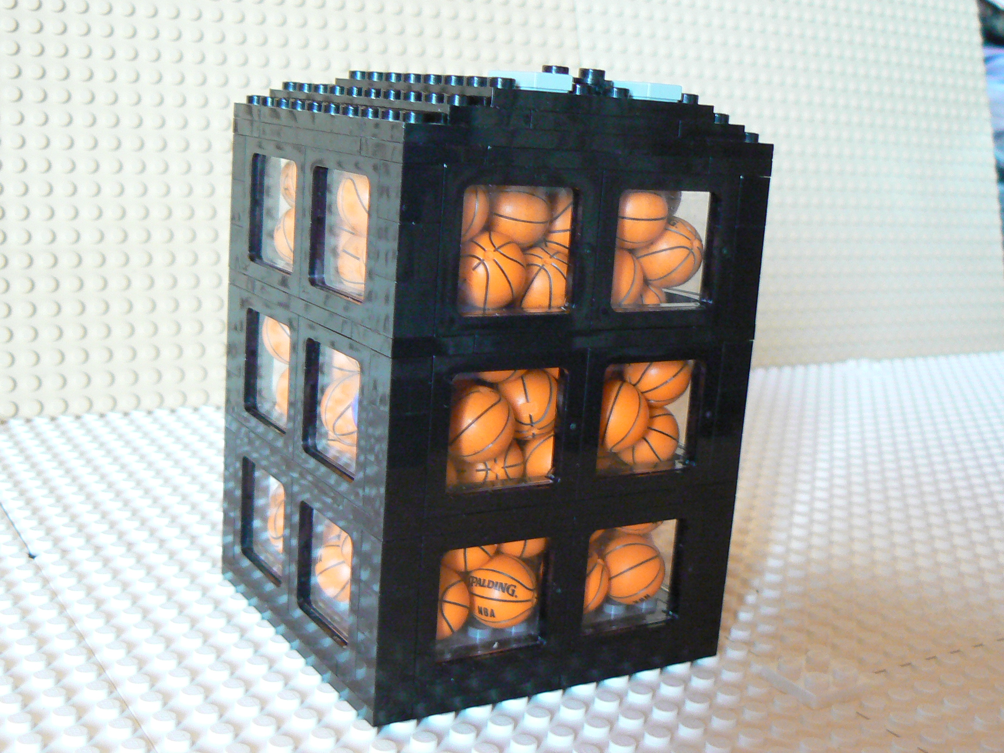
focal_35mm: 45
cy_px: 376
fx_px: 1305
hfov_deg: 42.1
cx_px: 502
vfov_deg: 32.2
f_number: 2.8
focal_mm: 6.2
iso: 200
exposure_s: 1/6
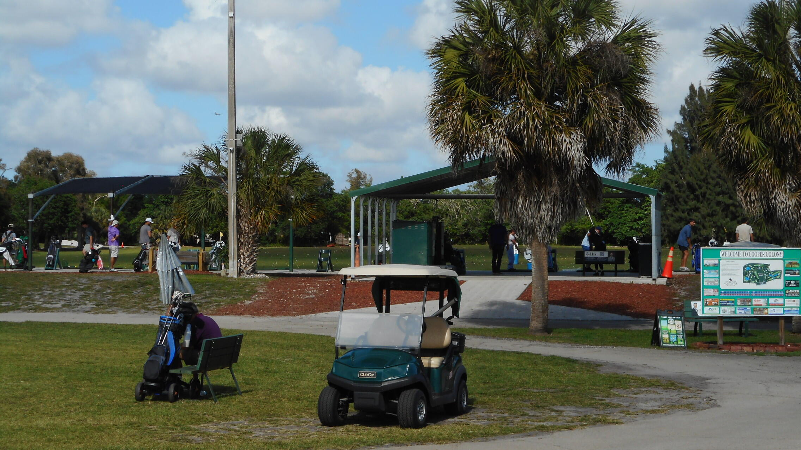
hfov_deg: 25.3
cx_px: 401
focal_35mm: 84
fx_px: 1784
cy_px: 165
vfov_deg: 14.4
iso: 80
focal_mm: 13.8
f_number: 5.5
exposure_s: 1/500
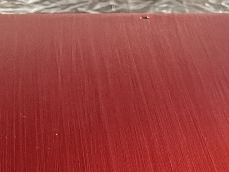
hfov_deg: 19.0
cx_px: 83
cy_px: 326
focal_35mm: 103
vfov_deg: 12.8
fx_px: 681
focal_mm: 5.1
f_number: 1.6
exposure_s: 1/36
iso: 640
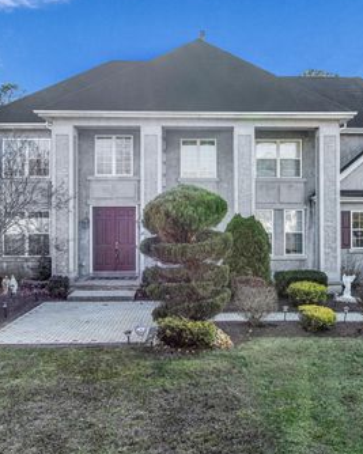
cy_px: 215
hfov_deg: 42.0
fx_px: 470
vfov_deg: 51.5
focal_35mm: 35
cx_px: 223
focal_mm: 12.29
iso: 350
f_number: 2.8
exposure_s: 1/1000
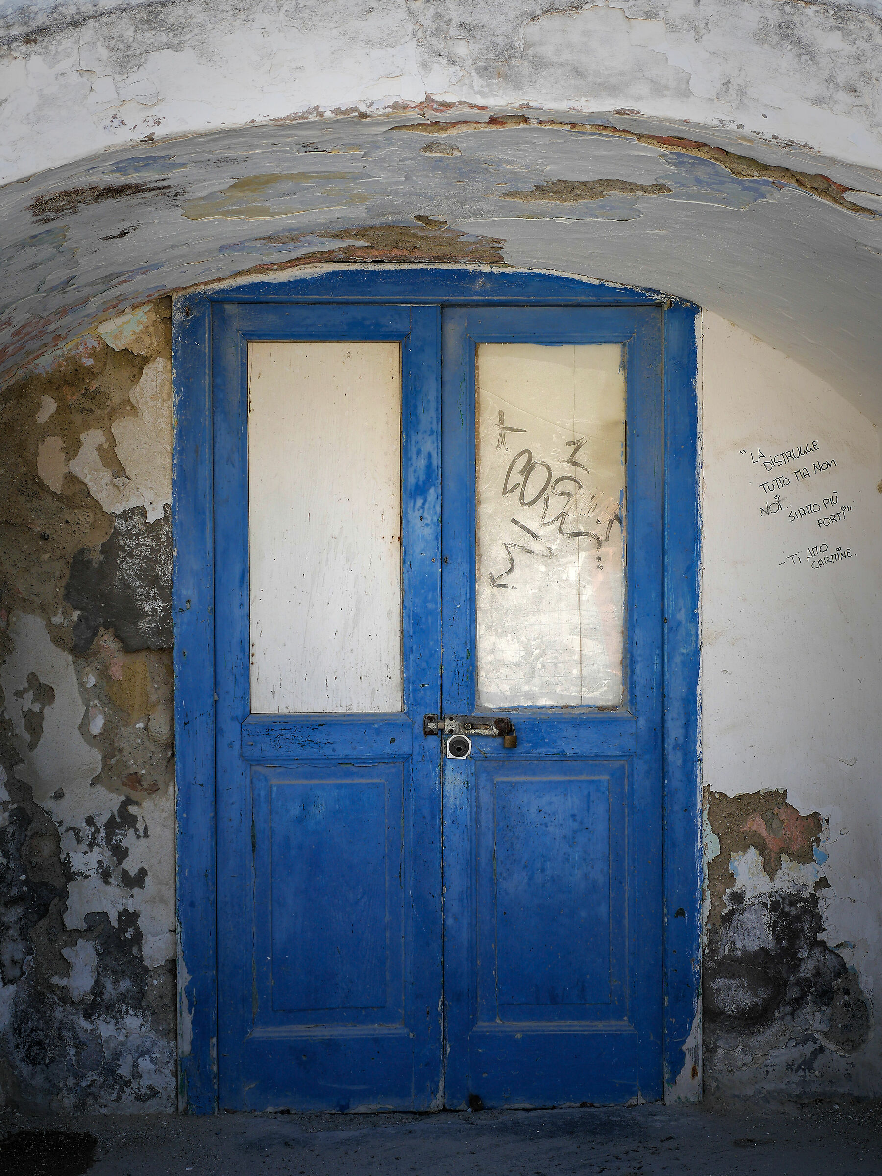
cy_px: 588
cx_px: 441
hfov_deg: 29.1
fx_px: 1699
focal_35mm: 50
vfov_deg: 38.2
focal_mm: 25
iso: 200
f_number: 5.6
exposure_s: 1/200
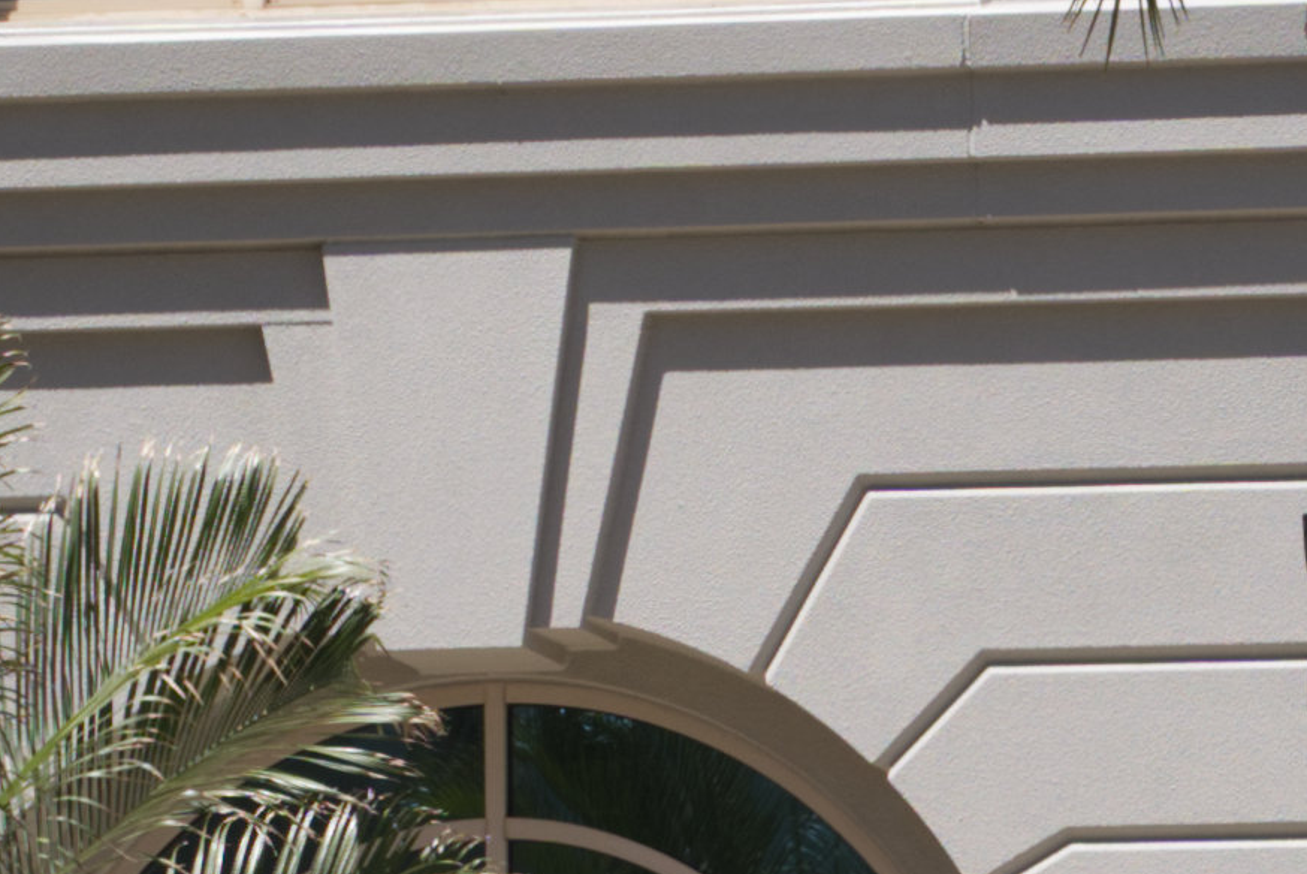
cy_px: 1477
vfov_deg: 4.4
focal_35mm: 310
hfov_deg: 6.6
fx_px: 11262
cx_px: 1555
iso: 100
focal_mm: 30
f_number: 4.5
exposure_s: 1/640
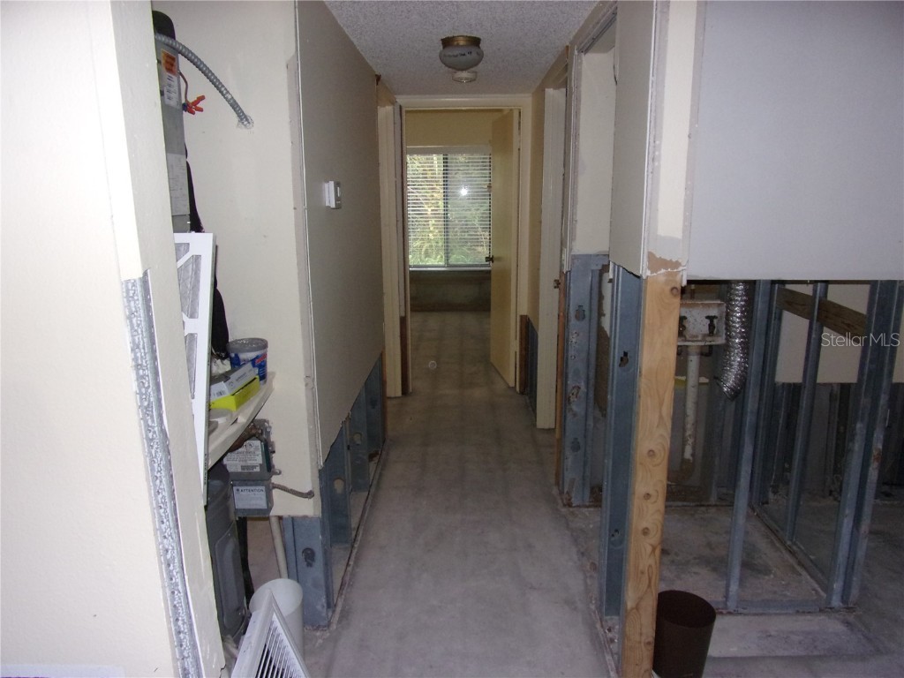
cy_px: 339
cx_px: 452
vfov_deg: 56.8
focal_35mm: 24
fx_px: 627
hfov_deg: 71.6
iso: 200
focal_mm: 4.3
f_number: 3.3
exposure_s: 1/34
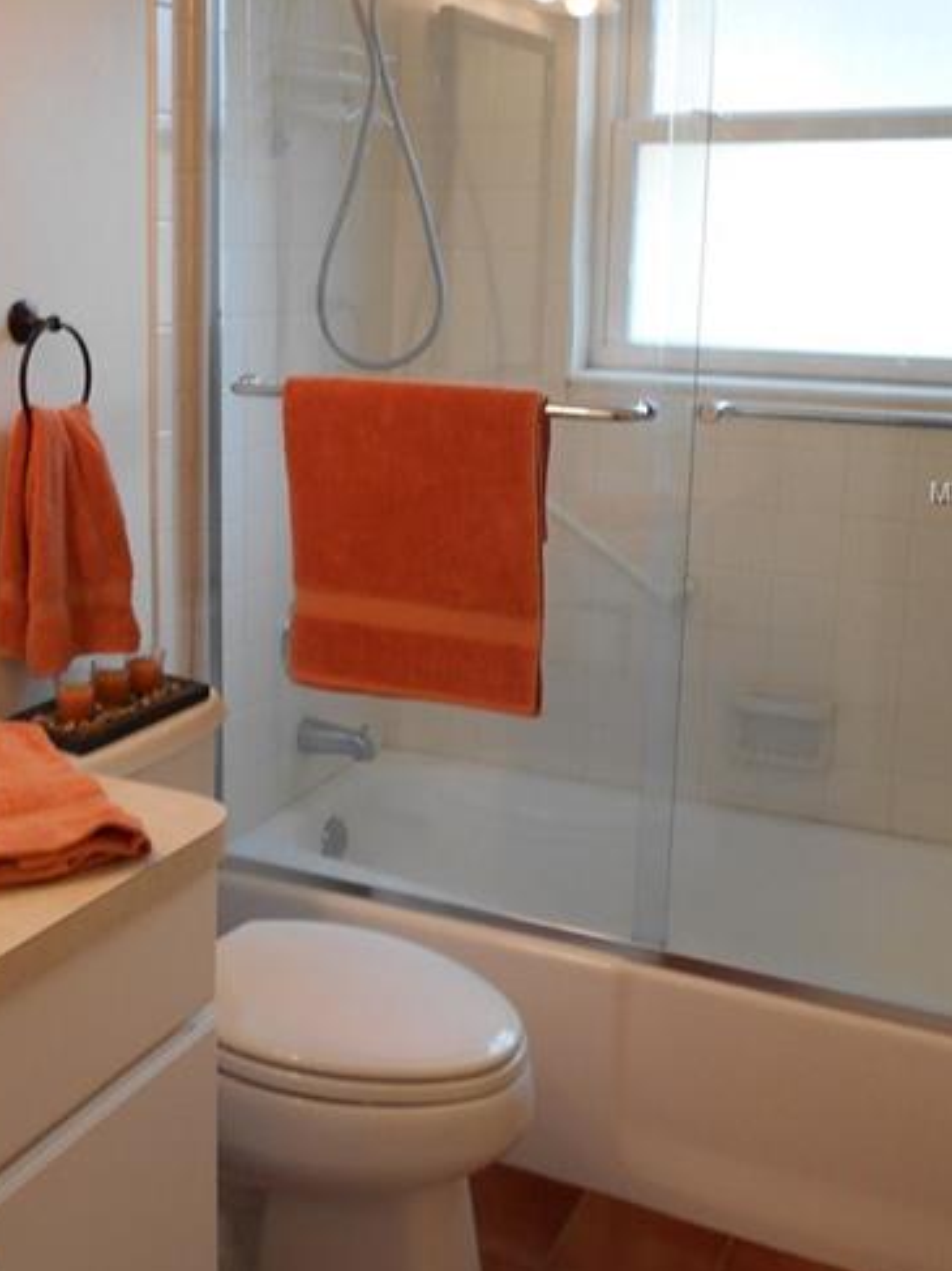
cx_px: 297
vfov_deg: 45.5
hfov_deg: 34.7
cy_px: 493
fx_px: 1504
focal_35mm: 41
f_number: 3.2
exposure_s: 1/30
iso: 80
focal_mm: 4.6
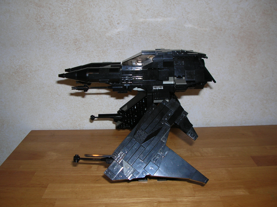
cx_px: 138
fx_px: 296
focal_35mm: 37
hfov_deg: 50.2
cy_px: 104
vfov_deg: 38.6
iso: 50
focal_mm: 6.2
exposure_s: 1/60.1
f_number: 2.9
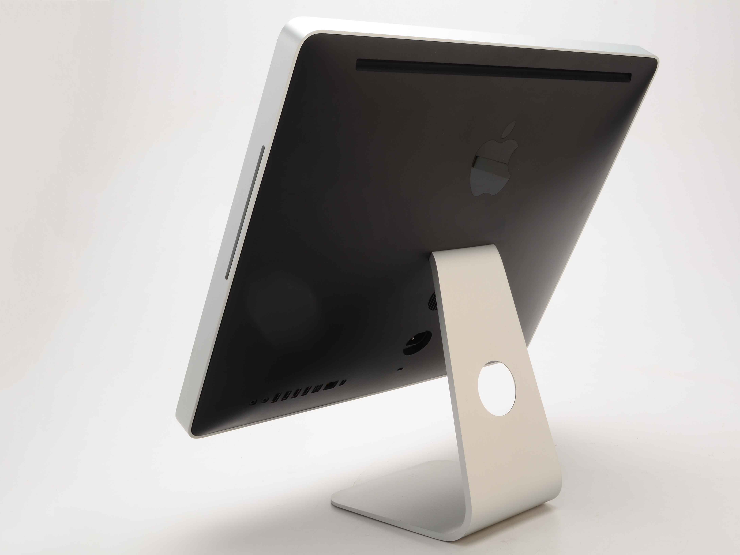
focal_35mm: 49
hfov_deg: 38.9
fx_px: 1047
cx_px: 395
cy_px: 278
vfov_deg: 29.7
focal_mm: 30
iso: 100
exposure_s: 1/160
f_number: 25
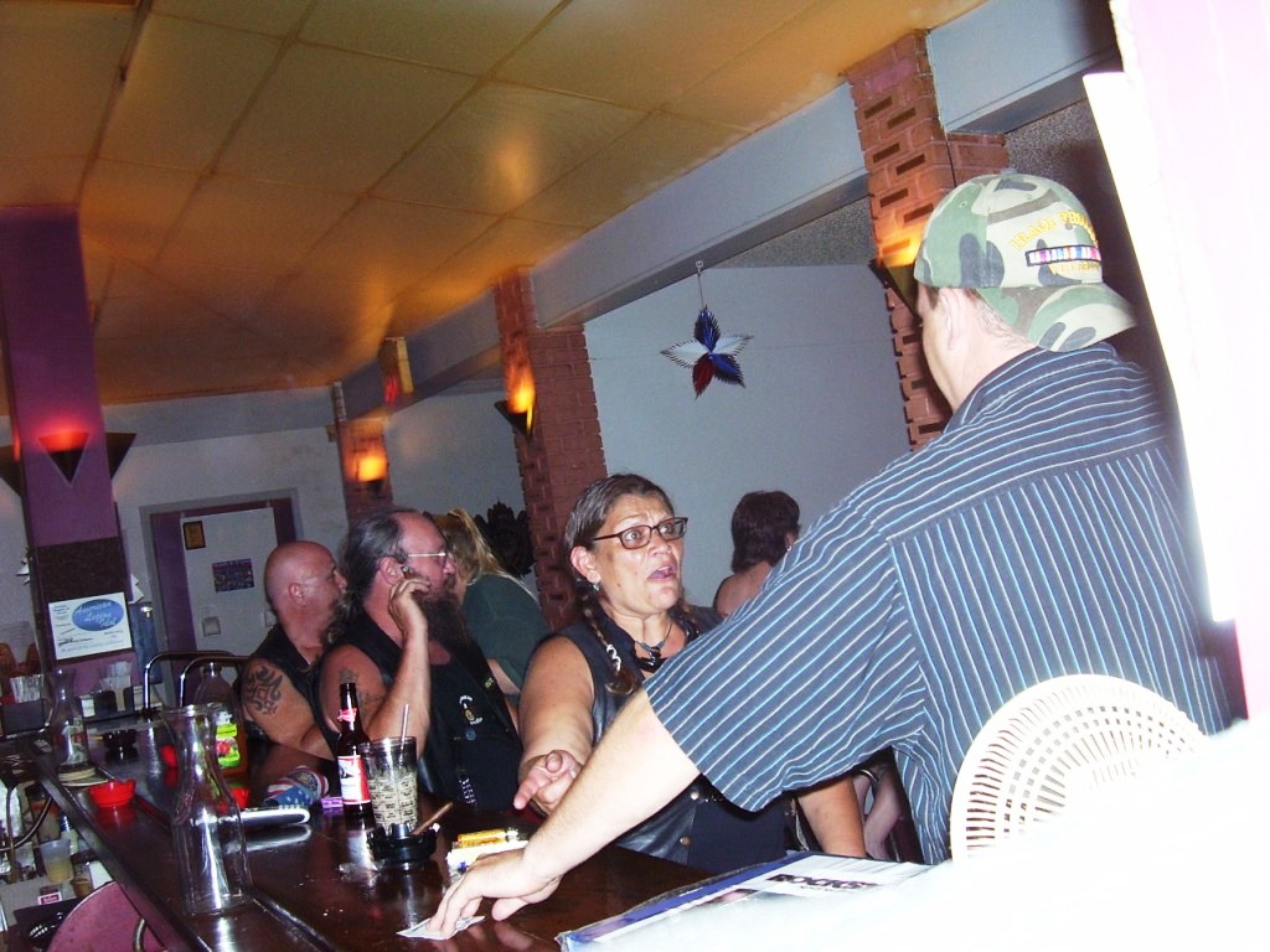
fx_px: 1247
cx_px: 635
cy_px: 476
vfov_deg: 41.8
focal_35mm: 34
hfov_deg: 54.0
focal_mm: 5.6
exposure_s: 1/60
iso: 125
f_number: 2.7
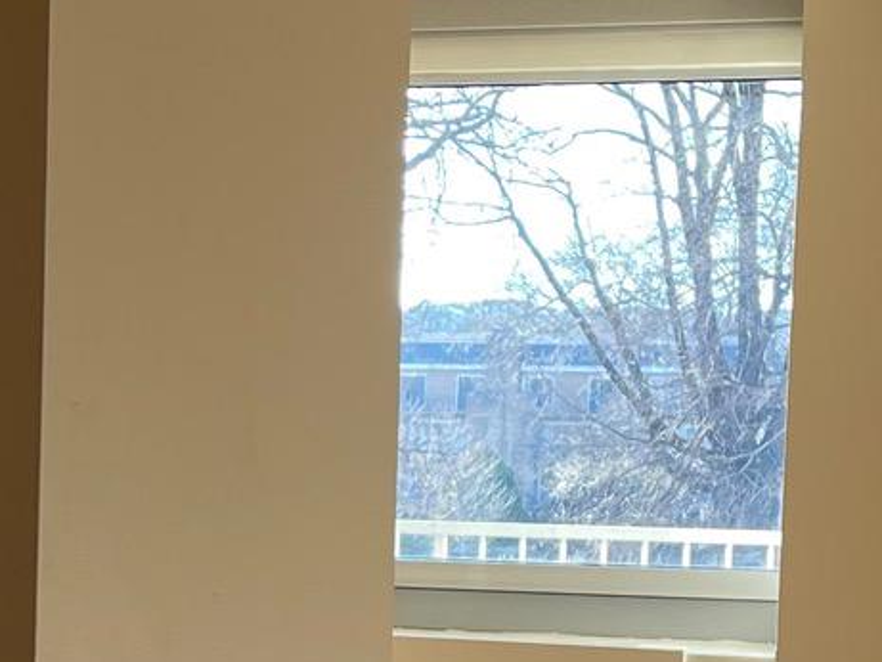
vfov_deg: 13.2
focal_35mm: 111
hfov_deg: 17.7
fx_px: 2829
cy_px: 656
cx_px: 274
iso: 50
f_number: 1.6
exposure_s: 1/120
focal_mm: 5.1
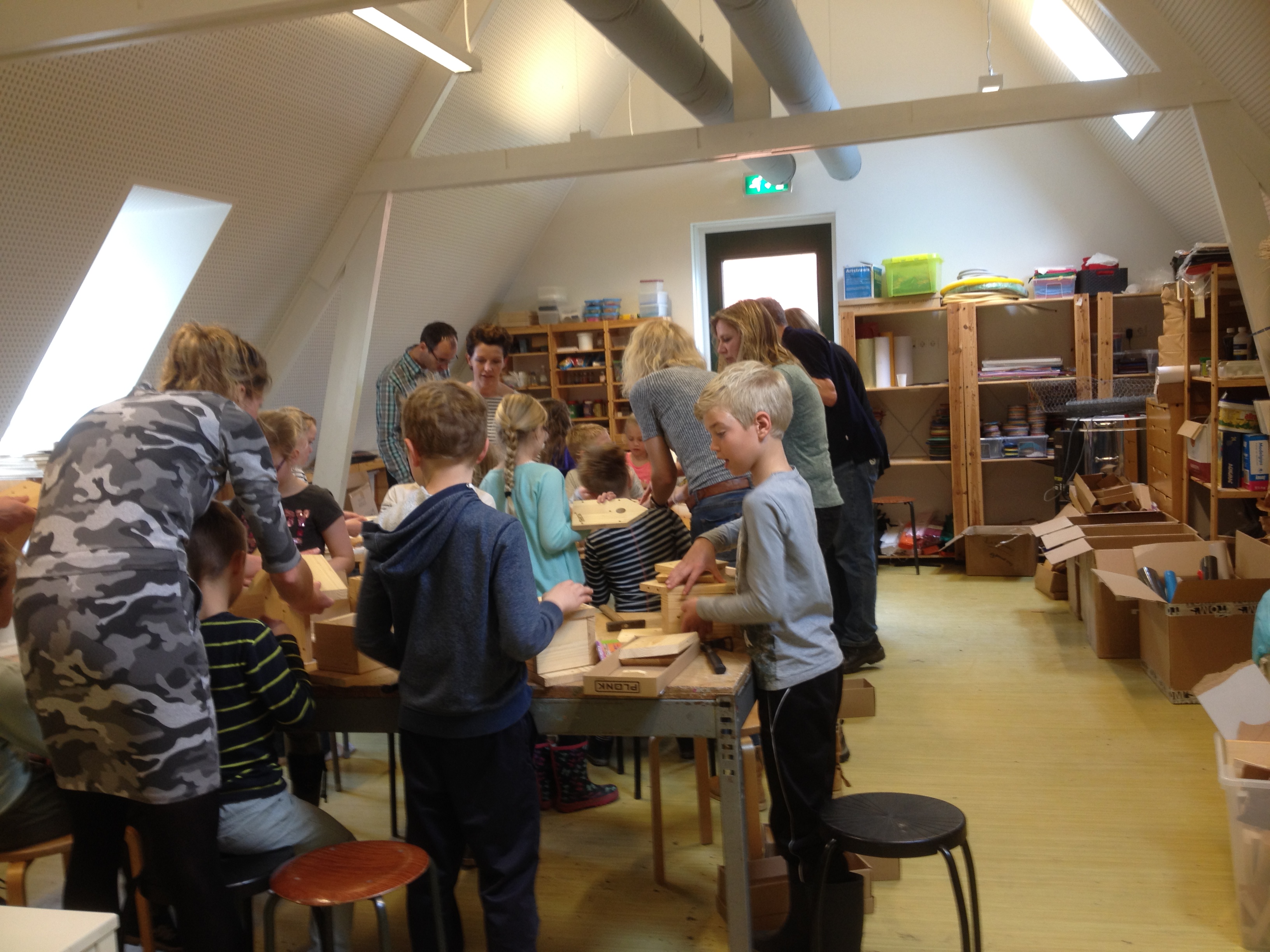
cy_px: 476
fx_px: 1284
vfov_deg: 40.7
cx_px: 635
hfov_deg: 52.6
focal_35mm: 35
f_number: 2.4
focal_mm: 4.28
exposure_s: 1/20
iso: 50
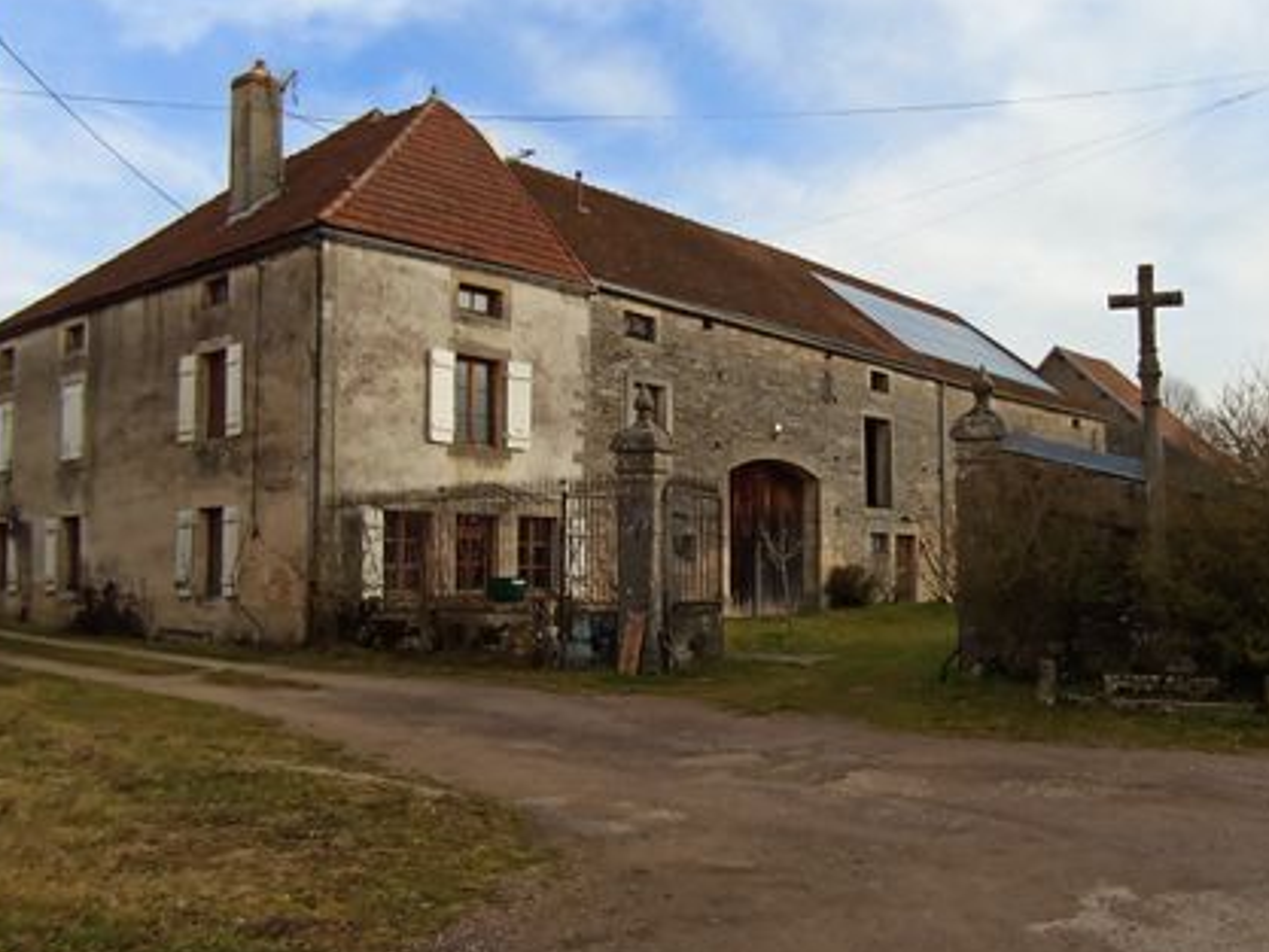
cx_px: 788
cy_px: 508
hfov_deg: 72.7
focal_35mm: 23
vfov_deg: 58.9
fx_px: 843
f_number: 2.2
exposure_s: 1/778
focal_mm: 1.65
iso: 50
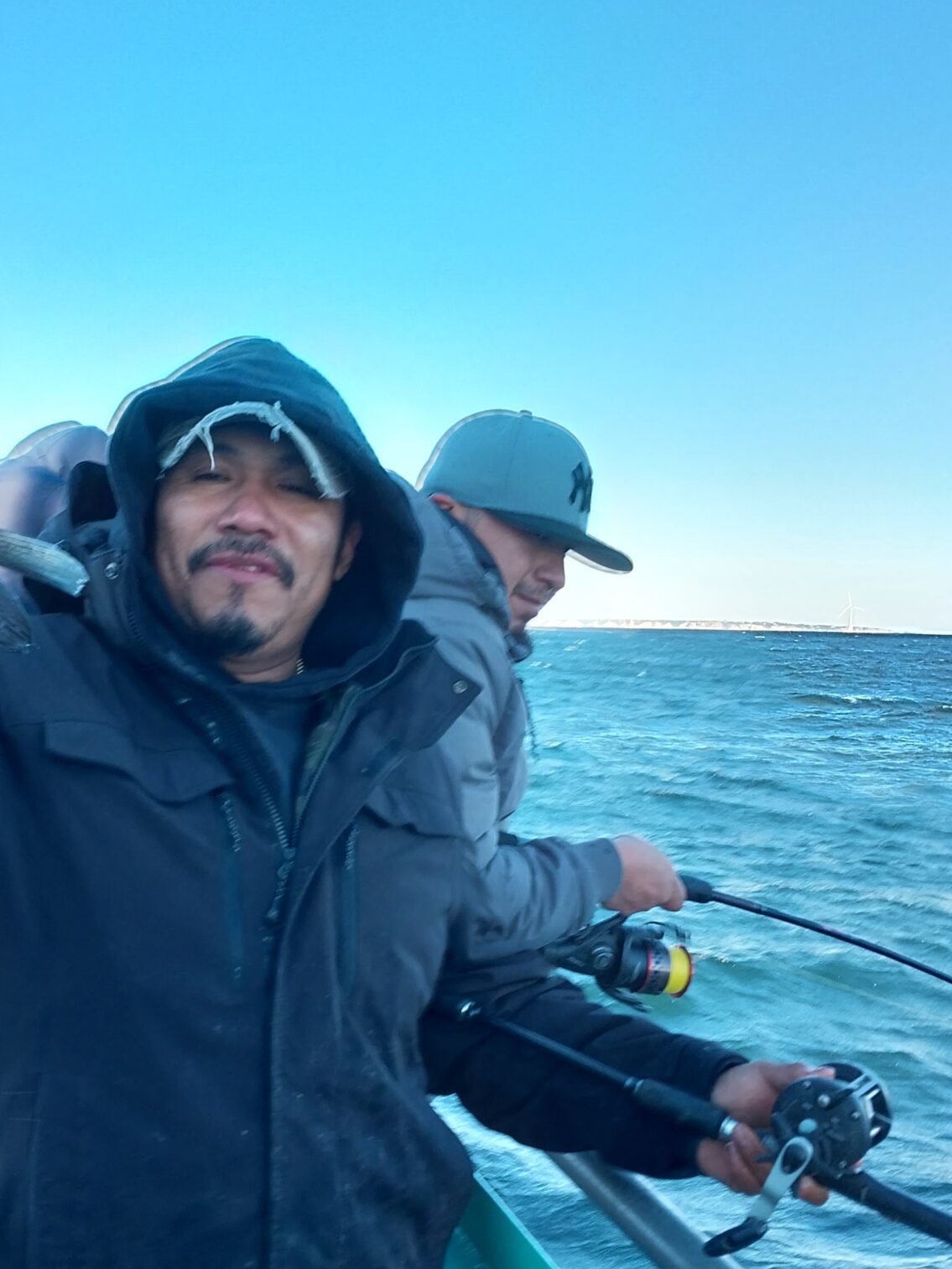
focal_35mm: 44
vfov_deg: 42.8
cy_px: 726
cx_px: 215
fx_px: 1613
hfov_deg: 32.1
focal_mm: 4
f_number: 1.8
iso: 32
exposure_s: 1/120
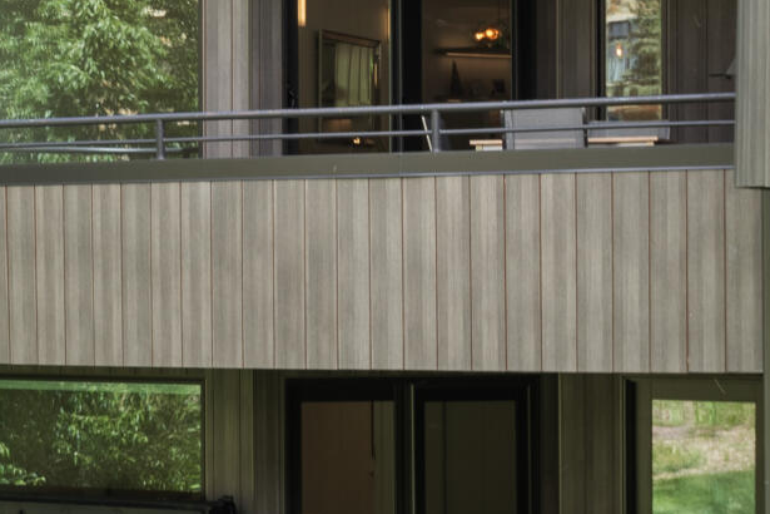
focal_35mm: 122
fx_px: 2609
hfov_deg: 15.2
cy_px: 261
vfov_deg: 11.2
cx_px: -458
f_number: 7.1
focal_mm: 25
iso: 80
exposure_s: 1/30
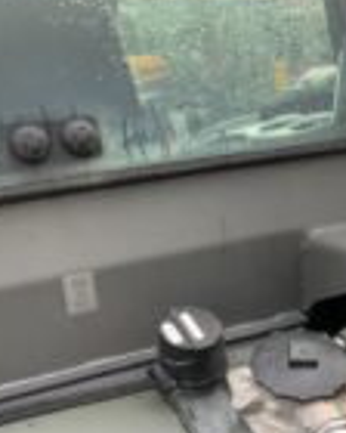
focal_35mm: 73
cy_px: 374
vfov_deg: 25.4
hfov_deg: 18.4
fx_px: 934
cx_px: 534
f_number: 1.8
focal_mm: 3
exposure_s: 1/110
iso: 64
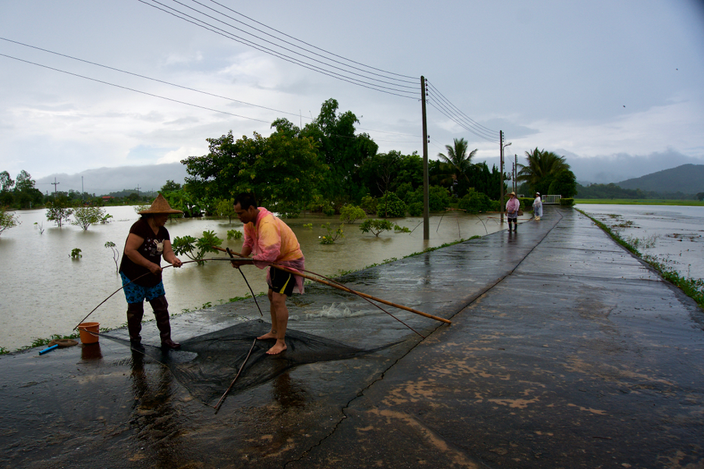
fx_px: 469
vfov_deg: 53.1
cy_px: 234
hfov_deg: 73.8
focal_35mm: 24
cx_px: 352
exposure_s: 1/125
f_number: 8
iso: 100
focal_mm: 16
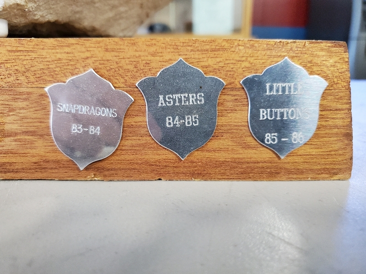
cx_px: 183
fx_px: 275
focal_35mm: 26
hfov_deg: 67.3
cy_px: 137
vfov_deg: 53.1
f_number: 1.5
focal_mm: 4.3
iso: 400
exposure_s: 1/40
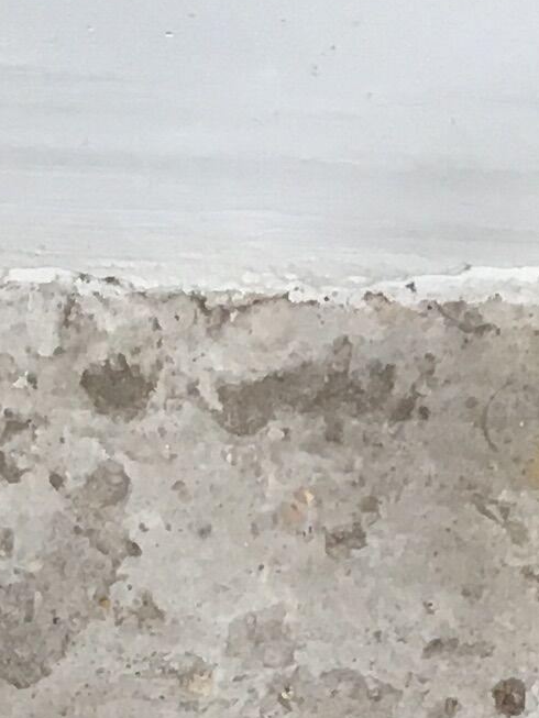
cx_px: 202
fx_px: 3715
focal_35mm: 179
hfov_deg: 8.3
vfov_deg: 10.3
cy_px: 1357
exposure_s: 1/33
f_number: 2.2
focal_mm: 4.15
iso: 40
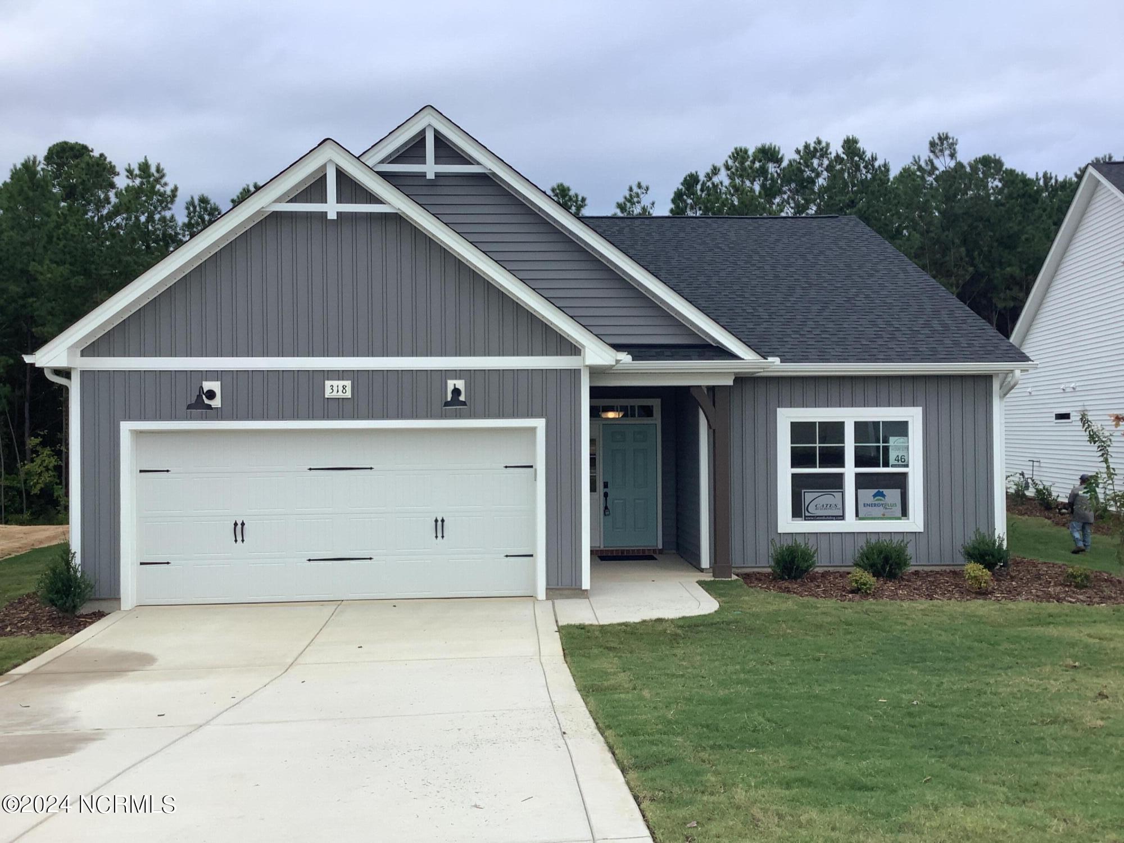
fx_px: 1007
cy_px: 422
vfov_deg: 45.4
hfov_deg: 58.4
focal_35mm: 31
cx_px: 562
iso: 25
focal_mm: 3.3
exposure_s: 1/497
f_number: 2.4
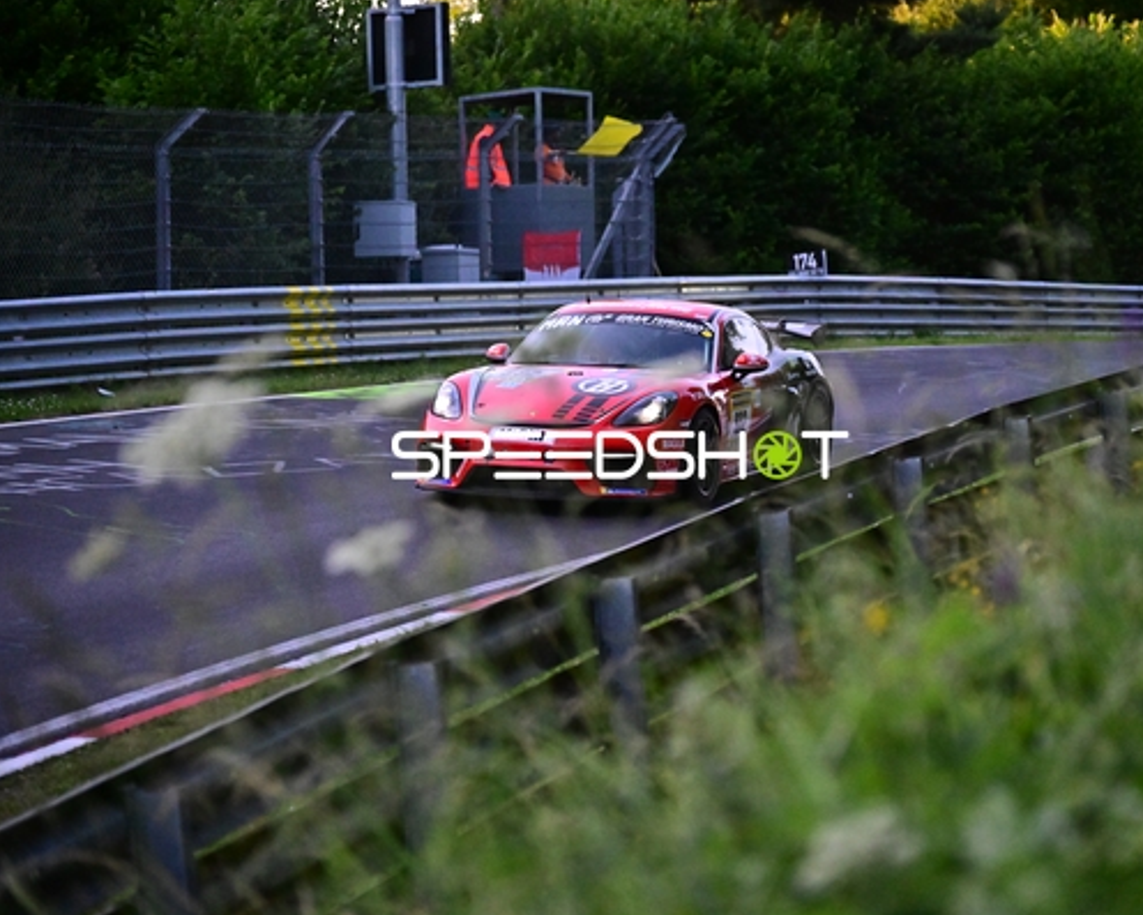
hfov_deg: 16.4
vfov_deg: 13.2
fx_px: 3959
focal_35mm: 117
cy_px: 456
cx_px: 622
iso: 7200
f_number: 2.7
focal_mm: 103
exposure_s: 1/13000
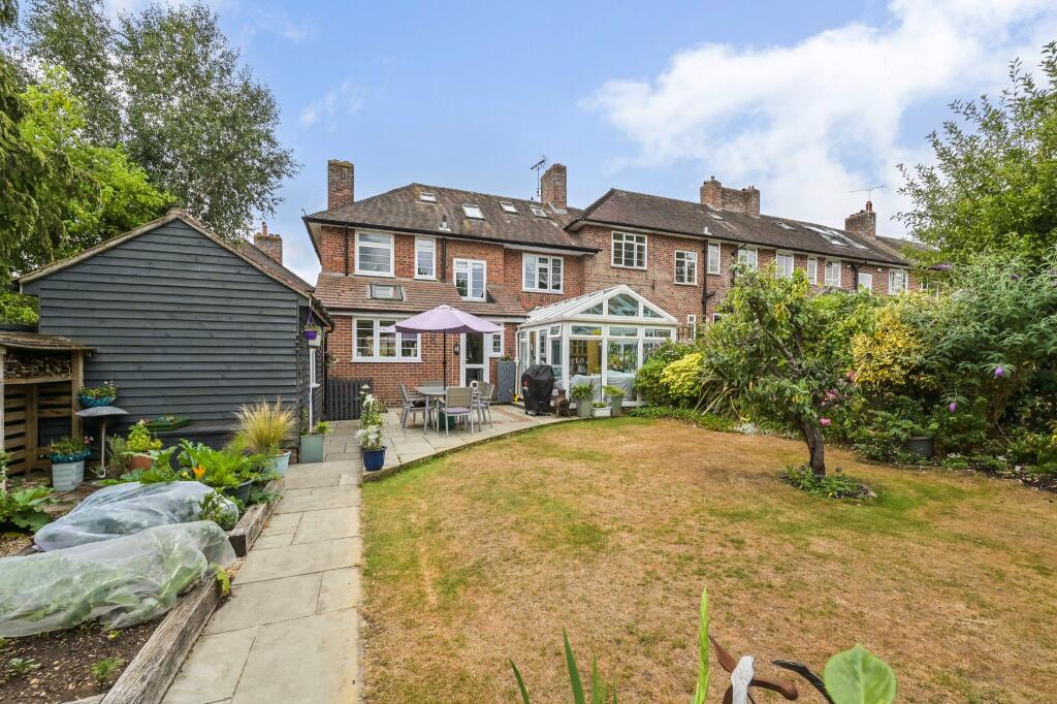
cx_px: 528
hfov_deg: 104.3
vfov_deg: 81.2
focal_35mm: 14
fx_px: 411
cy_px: 352
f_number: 14
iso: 400
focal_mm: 14
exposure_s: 1/160
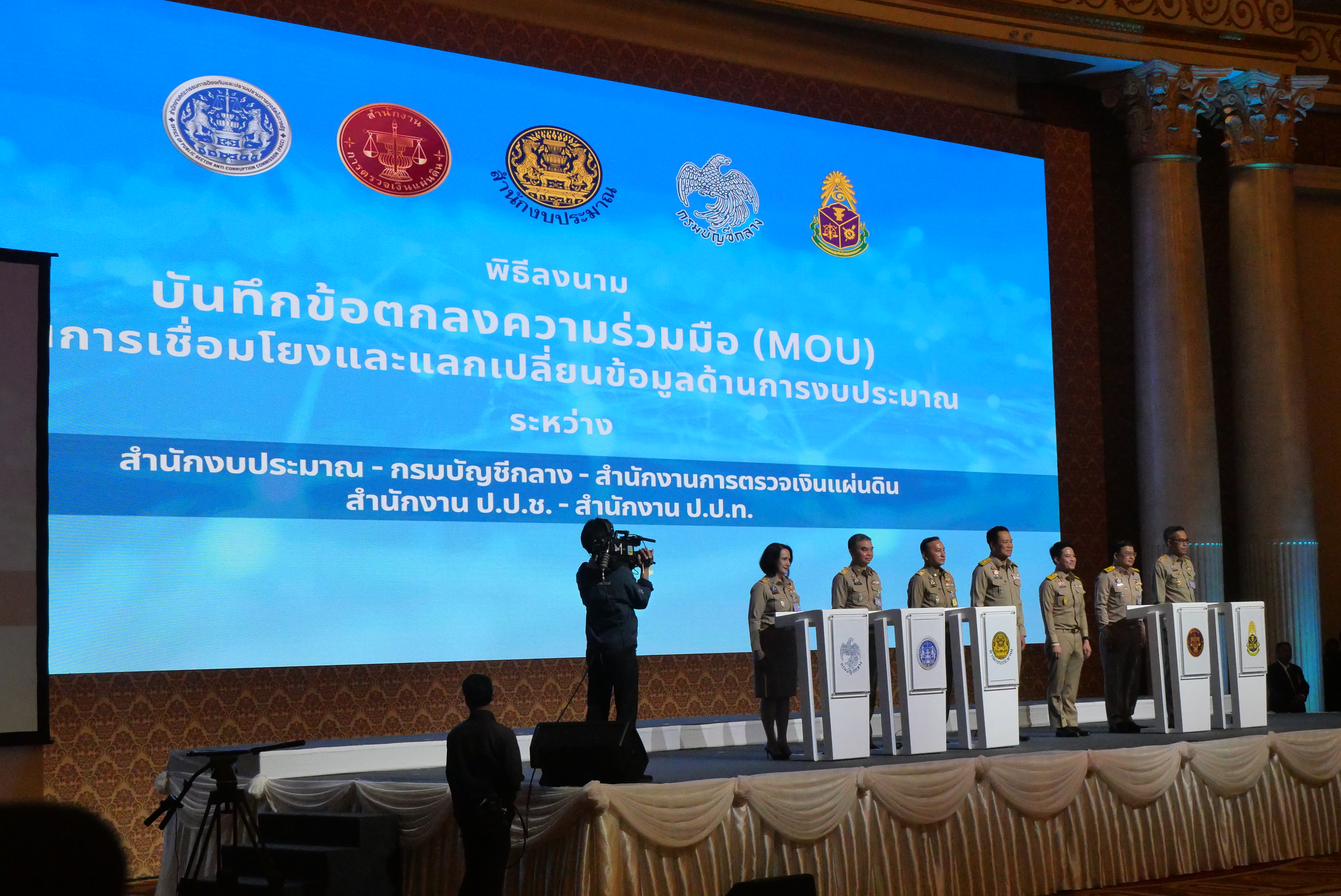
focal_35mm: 58
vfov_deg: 23.4
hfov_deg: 34.5
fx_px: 2162
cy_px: 448
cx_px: 670
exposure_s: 1/500
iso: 4000
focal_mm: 28
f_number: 7.1
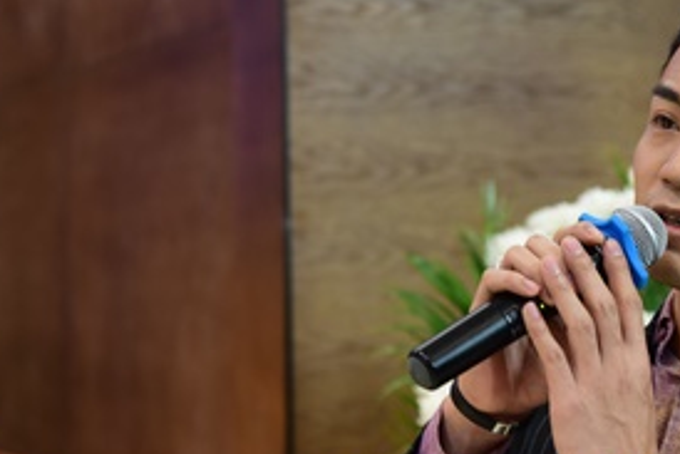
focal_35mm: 154
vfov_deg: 8.9
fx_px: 2910
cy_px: 192
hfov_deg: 13.3
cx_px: 491
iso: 800
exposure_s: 1/50
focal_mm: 65
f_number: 4
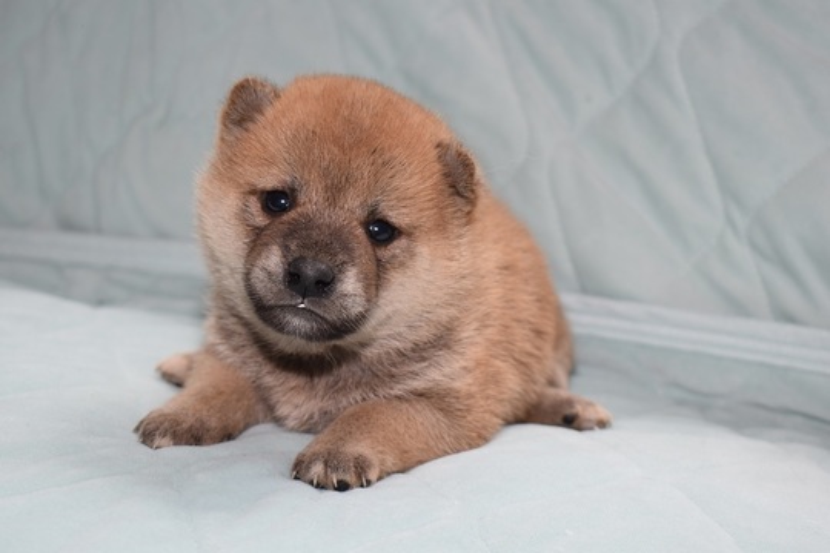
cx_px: 415
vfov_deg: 22.6
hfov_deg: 33.4
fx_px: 1383
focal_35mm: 60
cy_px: 276
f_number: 5.6
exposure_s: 1/125
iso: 250
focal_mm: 40
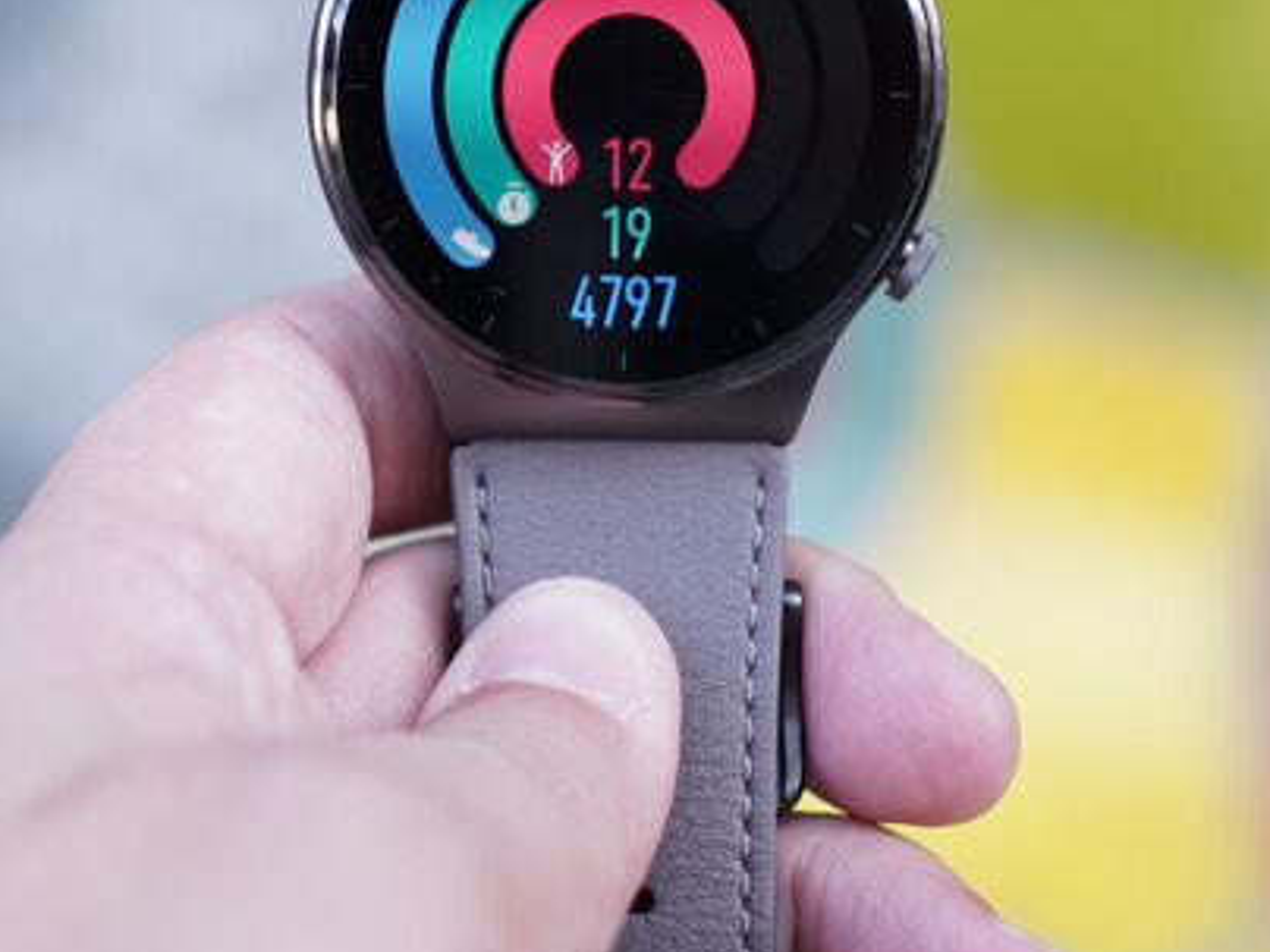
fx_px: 5063
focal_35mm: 138
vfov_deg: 10.7
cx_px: 644
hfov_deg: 14.3
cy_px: 132
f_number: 4.5
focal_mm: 70
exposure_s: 1/200
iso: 1000
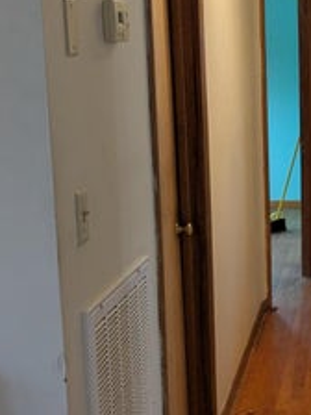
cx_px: 398
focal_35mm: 77
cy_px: 196
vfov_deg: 25.3
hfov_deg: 18.0
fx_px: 922
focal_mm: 4.38
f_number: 1.73
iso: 53
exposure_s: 1/24
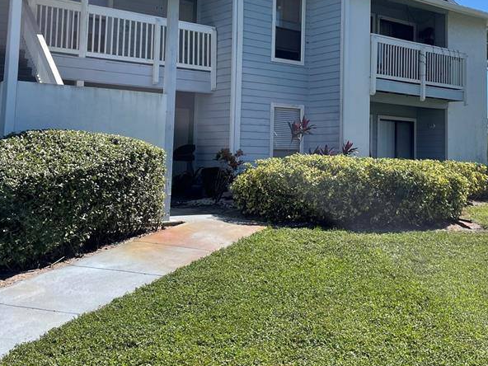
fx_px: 634
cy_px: 97
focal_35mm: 45
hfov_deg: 41.5
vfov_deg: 31.7
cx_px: 330
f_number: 1.6
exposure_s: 1/3401
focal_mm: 4.2
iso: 32
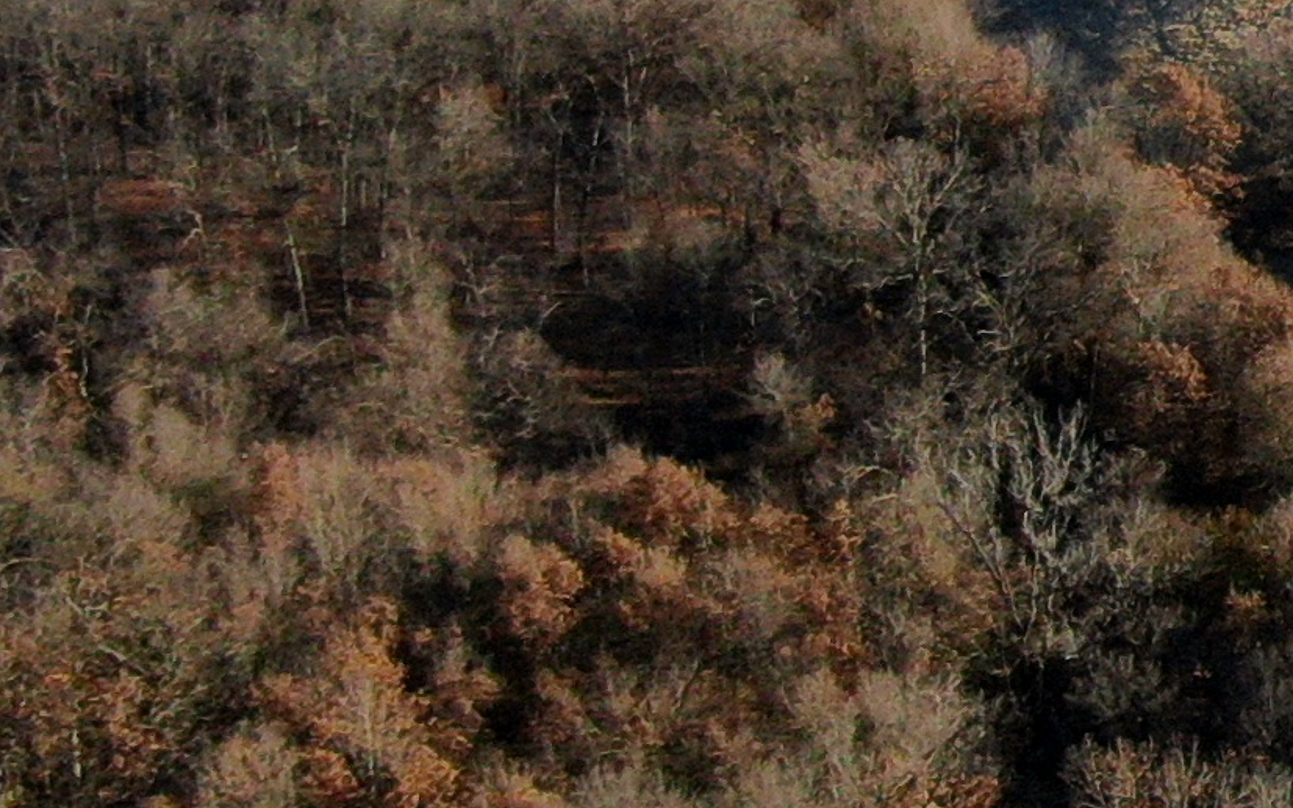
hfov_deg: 14.3
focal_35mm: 123
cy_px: -197
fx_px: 4335
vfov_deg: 10.5
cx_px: 2555
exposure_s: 1/833
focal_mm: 4.39
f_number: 2.8
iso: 110
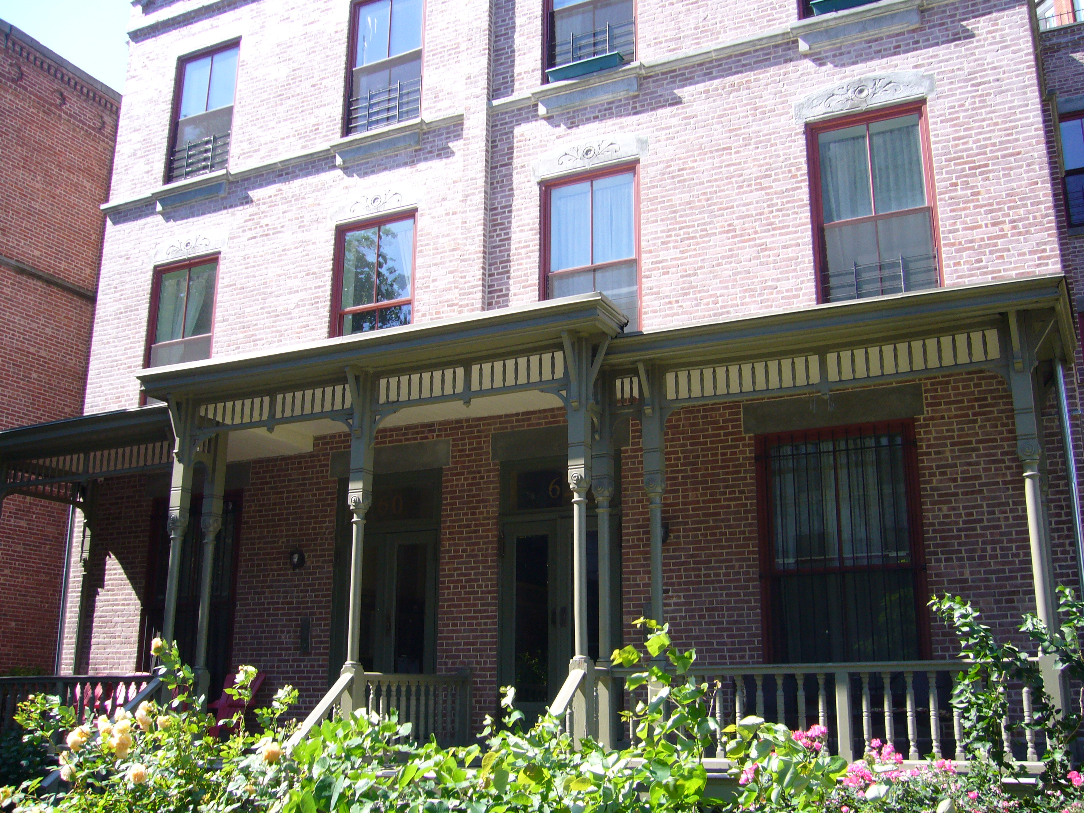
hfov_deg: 52.6
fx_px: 1096
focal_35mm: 35
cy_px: 406
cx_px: 542
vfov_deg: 40.7
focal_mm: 5.8
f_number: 5.6
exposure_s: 1/100
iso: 80
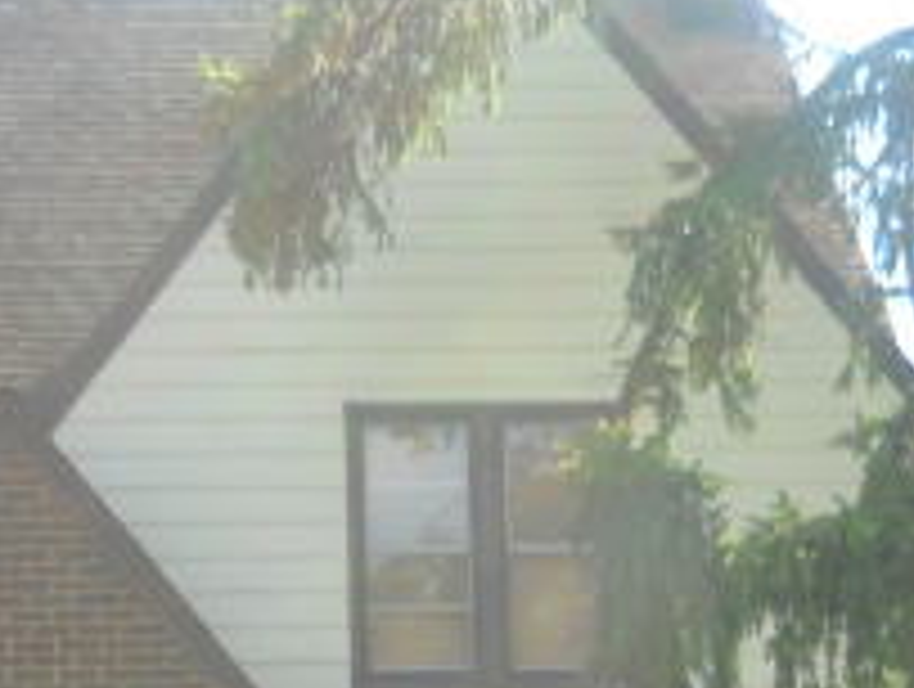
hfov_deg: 15.1
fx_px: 3412
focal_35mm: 129
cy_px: 773
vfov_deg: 11.4
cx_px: 126
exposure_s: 1/141
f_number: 3.1
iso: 64
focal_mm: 6.72
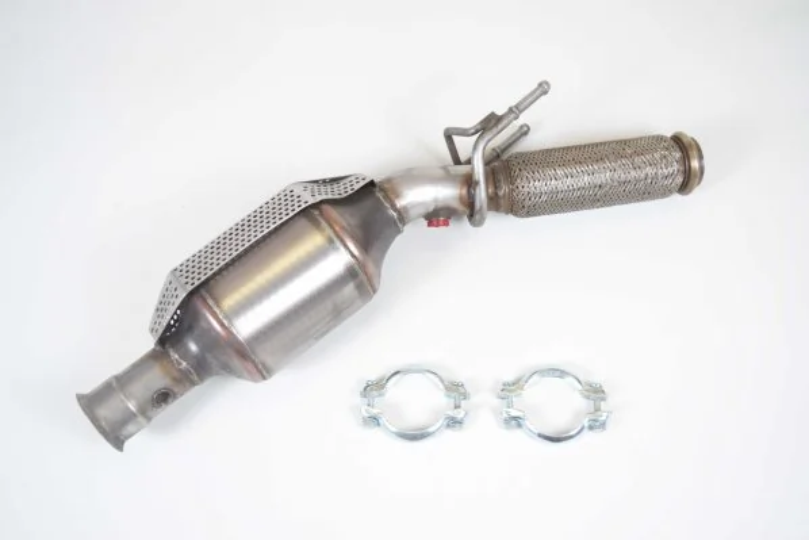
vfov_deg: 33.0
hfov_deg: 47.9
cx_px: 404
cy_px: 270
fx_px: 910
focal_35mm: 40
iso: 360
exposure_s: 1/60
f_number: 4
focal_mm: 27
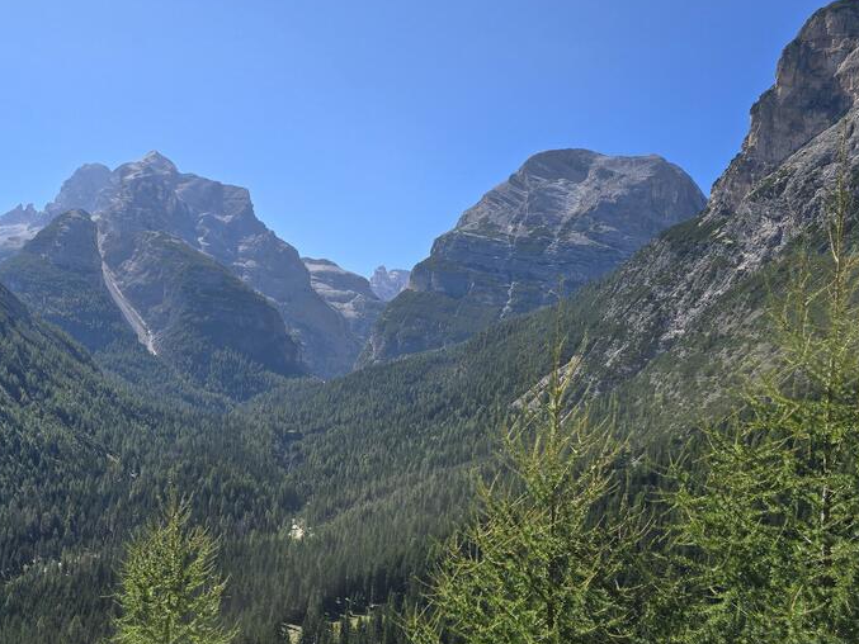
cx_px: 308
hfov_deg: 51.9
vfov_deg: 40.7
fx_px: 869
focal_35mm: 35
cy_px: 356
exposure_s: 1/616
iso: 12
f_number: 1.7
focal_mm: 6.3
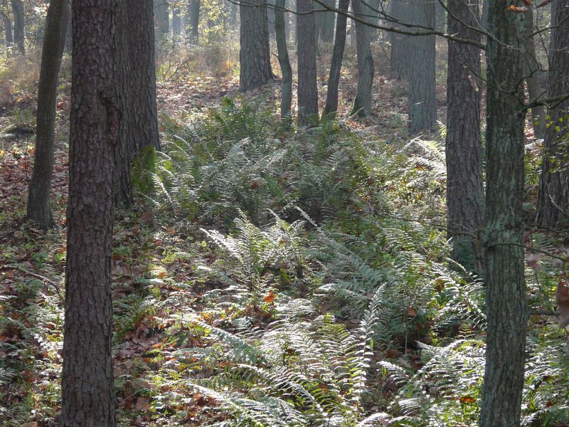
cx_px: 284
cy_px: 214
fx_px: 2942
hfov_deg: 11.0
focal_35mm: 179
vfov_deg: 8.3
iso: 160
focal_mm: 29.4
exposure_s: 1/60
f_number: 3.6
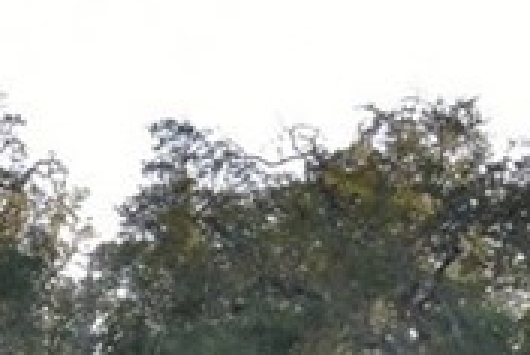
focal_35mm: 479
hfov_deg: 4.3
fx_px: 7062
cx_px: -193
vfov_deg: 2.9
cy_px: 790
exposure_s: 1/200
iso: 400
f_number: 10
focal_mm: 55
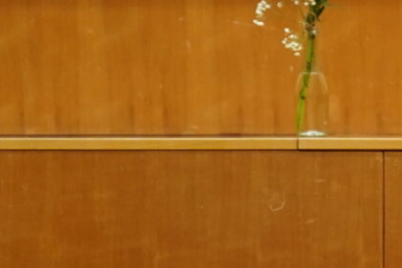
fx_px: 12309
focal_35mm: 1102
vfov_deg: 1.2
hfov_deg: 1.9
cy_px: 136
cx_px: 544
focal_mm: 180
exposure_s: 1/160
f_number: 2.8
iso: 1600
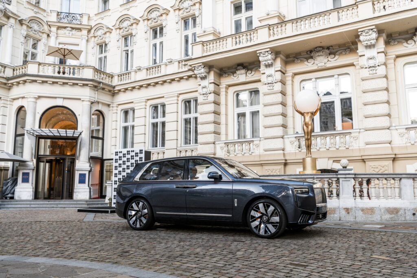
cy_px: 139
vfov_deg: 38.9
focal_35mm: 34
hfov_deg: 55.8
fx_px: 394
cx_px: 208
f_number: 4.5
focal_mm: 34
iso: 1000
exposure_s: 1/100
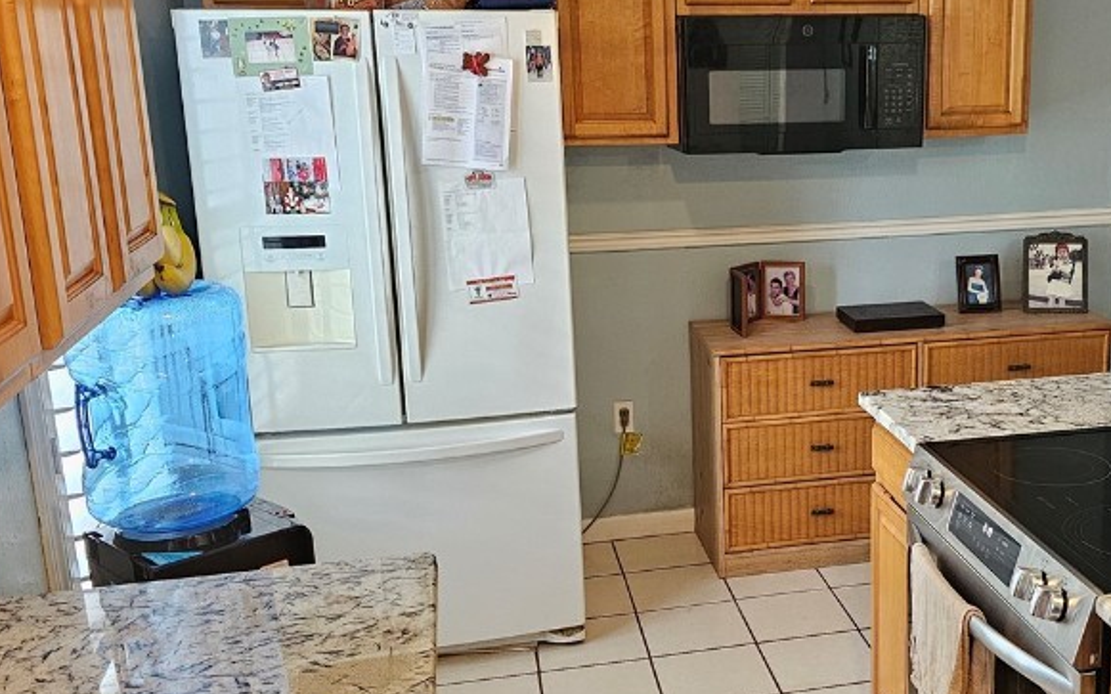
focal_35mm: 43
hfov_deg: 45.0
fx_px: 1302
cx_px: 801
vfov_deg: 29.9
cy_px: 350
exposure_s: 1/120
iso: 800
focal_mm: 6.3
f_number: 1.7
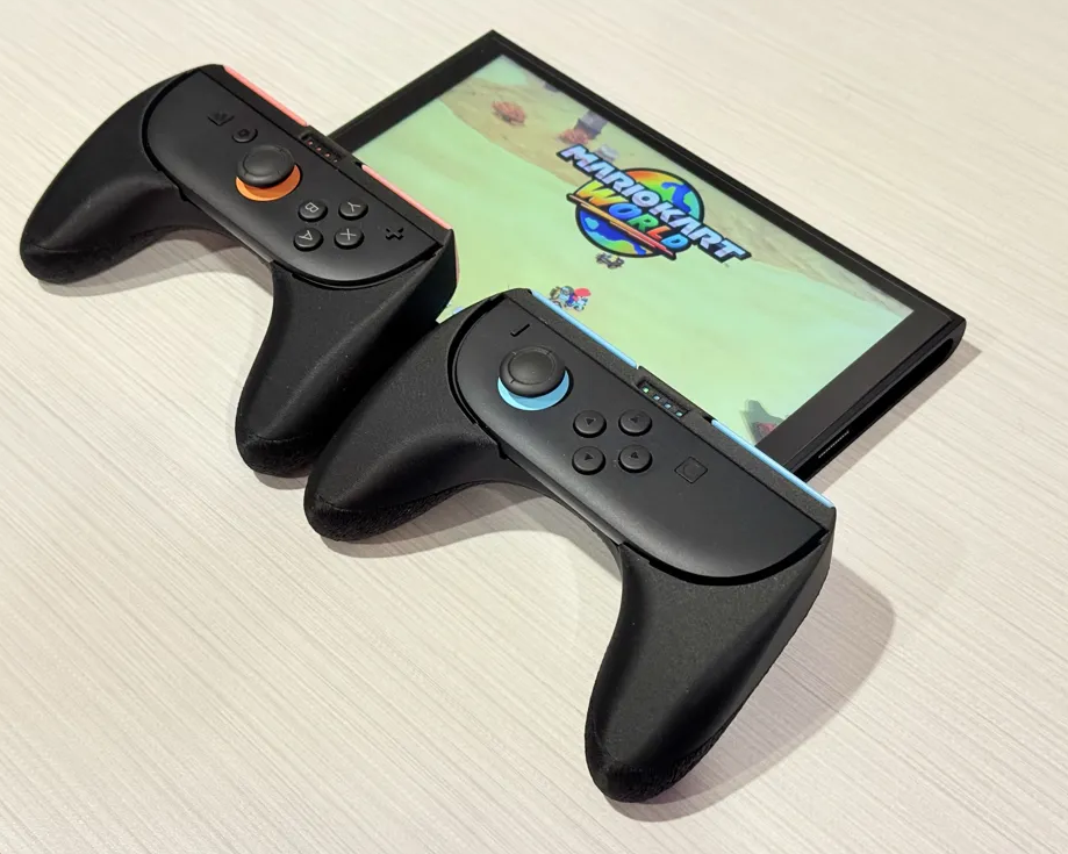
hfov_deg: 36.7
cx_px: 523
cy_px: 425
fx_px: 1612
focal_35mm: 51
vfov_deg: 29.7
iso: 160
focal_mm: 6.76
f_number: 1.78
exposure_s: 1/60
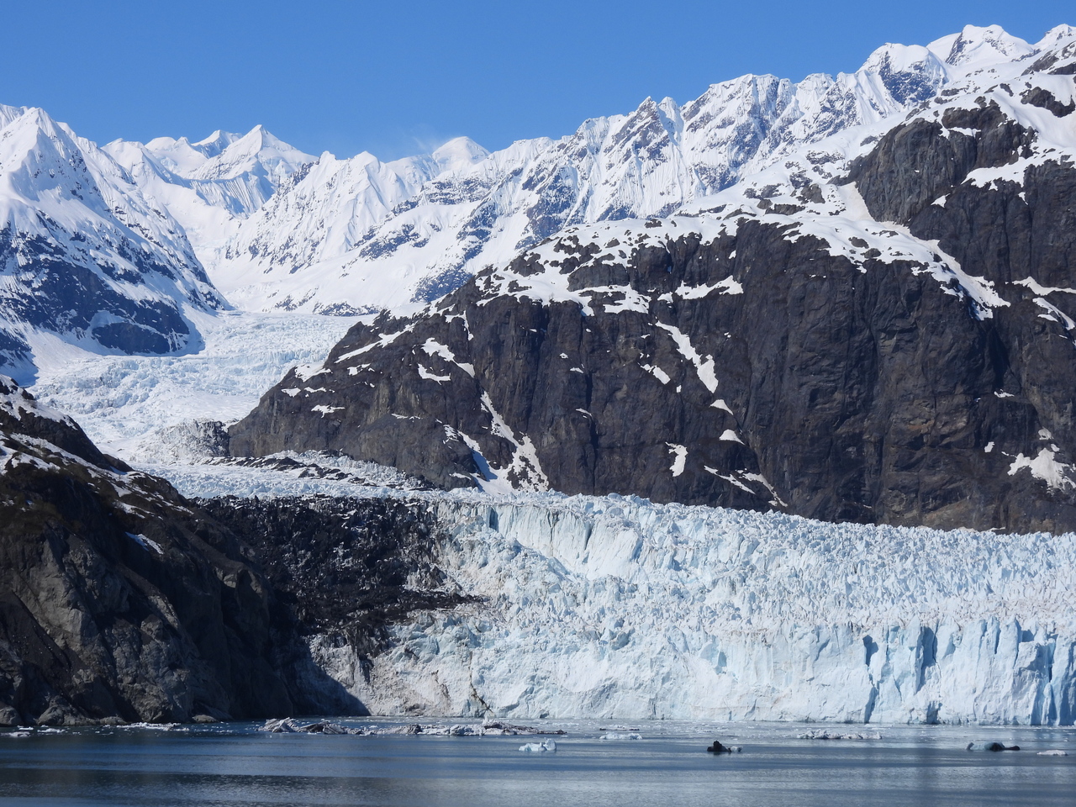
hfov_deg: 17.1
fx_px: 3575
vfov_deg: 12.9
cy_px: 404
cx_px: 538
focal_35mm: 115
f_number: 5
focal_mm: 20.5
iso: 100
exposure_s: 1/2000
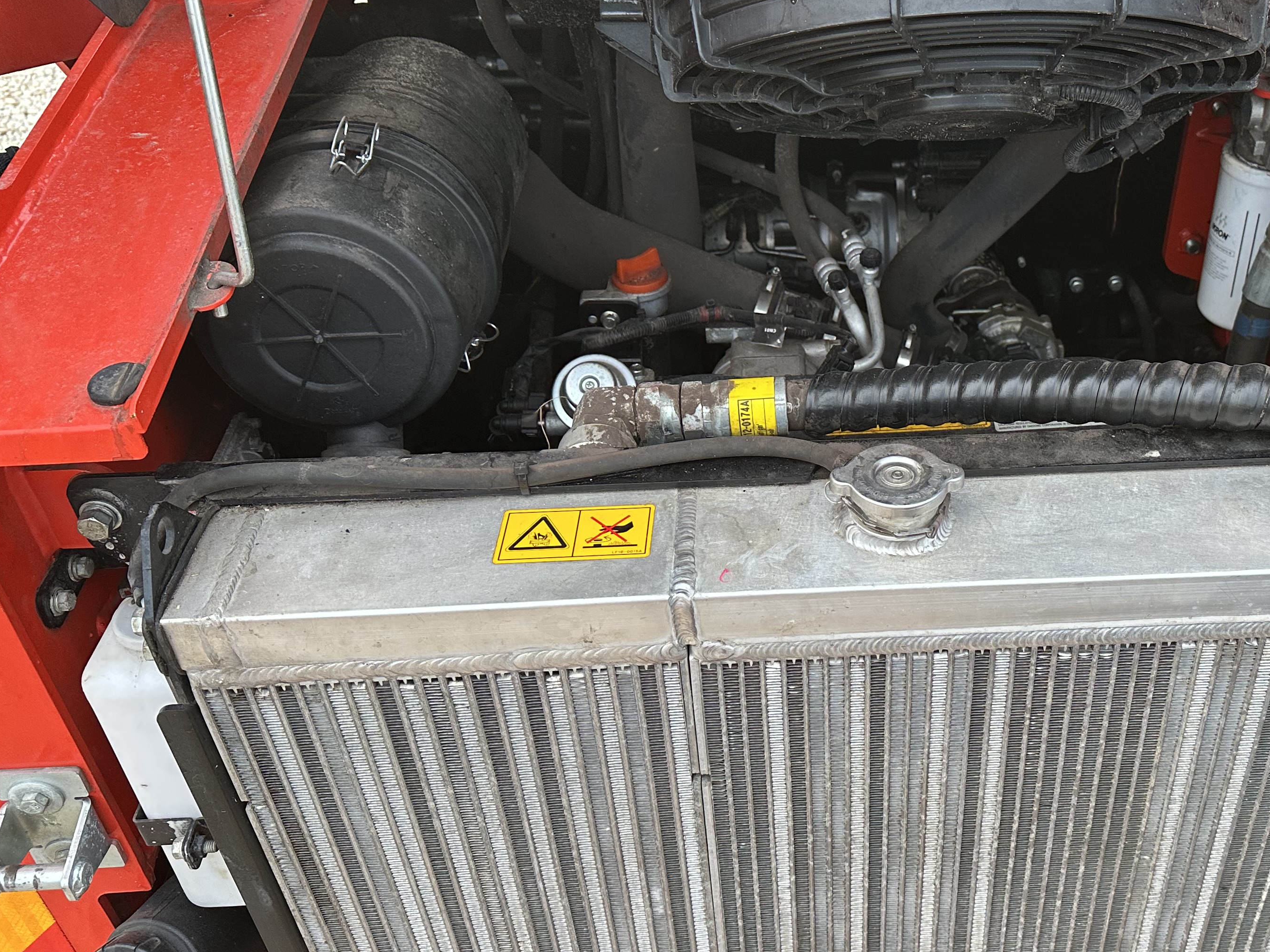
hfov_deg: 50.0
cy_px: 446
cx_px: 894
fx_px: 1321
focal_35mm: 36
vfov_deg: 39.6
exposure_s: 1/121
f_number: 1.78
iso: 160
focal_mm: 6.86
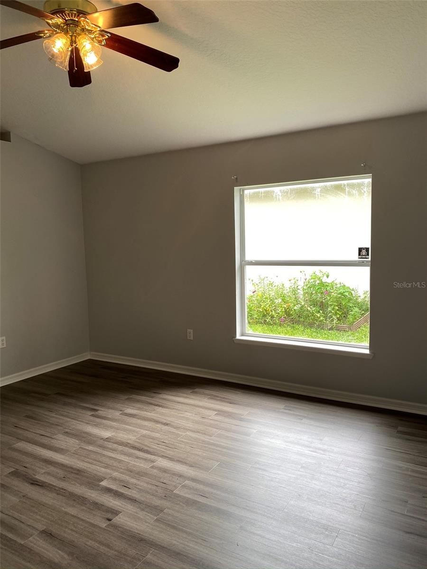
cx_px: 214
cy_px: 284
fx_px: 428
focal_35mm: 26
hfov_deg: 53.1
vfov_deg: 67.3
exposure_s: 1/120
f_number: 1.8
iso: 50
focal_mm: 4.25
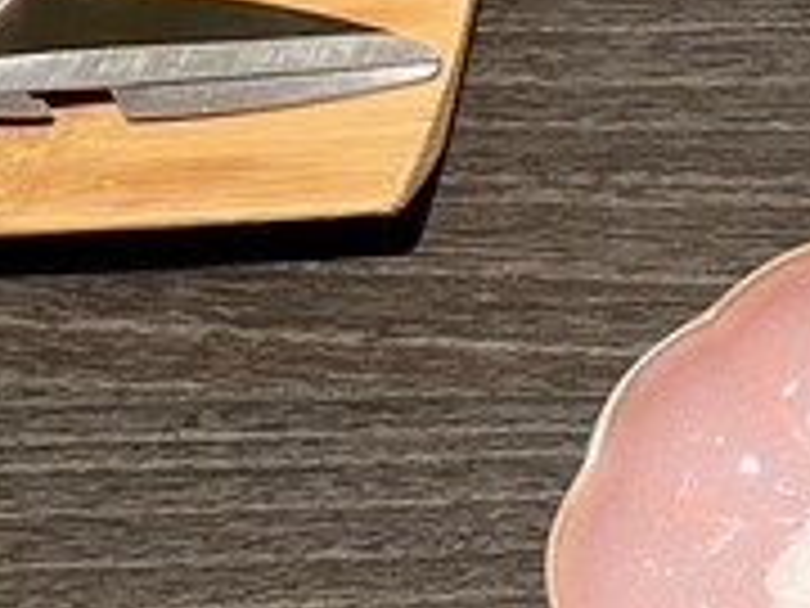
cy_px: -169
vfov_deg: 11.1
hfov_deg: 13.0
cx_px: 1647
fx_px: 3042
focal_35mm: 130
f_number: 1.6
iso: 125
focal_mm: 4.2
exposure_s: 1/60
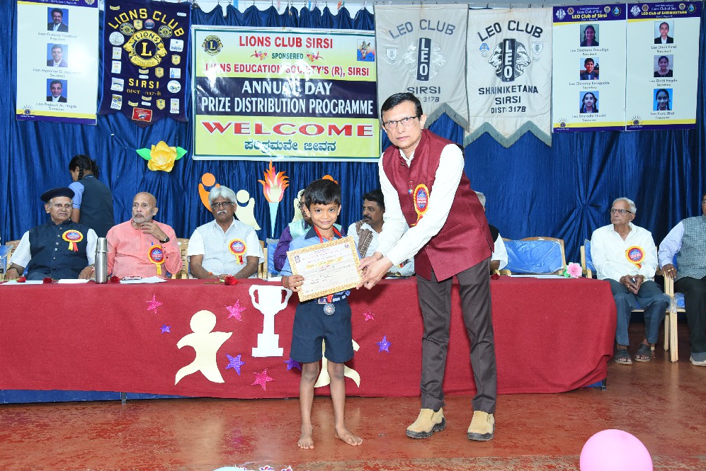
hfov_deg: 49.5
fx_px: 765
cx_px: 348
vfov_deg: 34.2
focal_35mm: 39
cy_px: 236
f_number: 5
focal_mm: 38
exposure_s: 1/160
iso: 1600
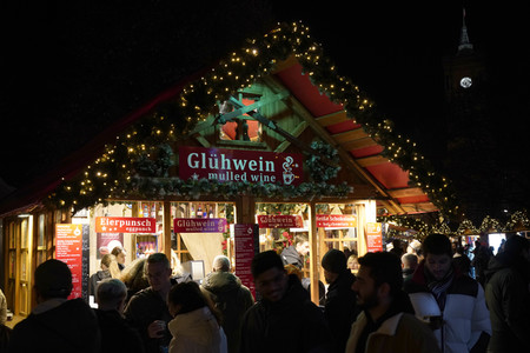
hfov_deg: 48.5
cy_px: 176
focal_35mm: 40
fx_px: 589
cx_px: 265
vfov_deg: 33.4
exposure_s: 1/60
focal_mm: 40
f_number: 4.5
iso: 1600
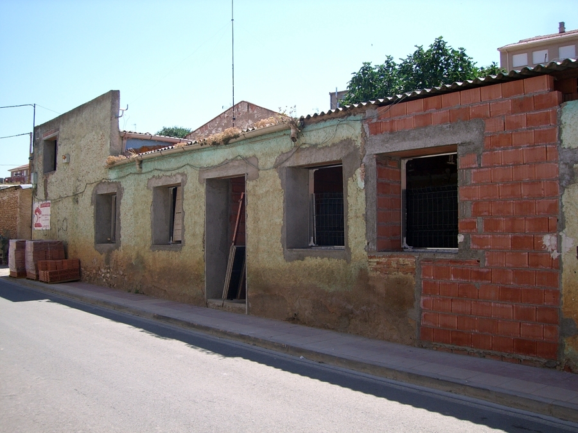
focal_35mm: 38
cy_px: 216
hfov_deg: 49.0
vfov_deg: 37.7
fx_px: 635
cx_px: 289
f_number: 4.3
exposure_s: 1/400
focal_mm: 6.2
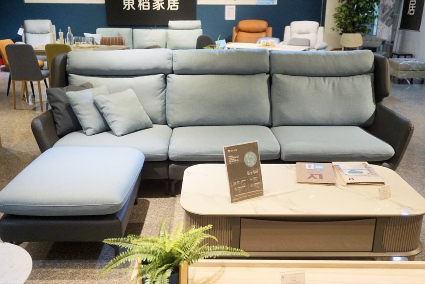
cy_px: 142
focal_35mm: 36
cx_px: 212
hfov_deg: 53.1
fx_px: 425
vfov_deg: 36.9
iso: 1600
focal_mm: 24
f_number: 4.5
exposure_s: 1/160
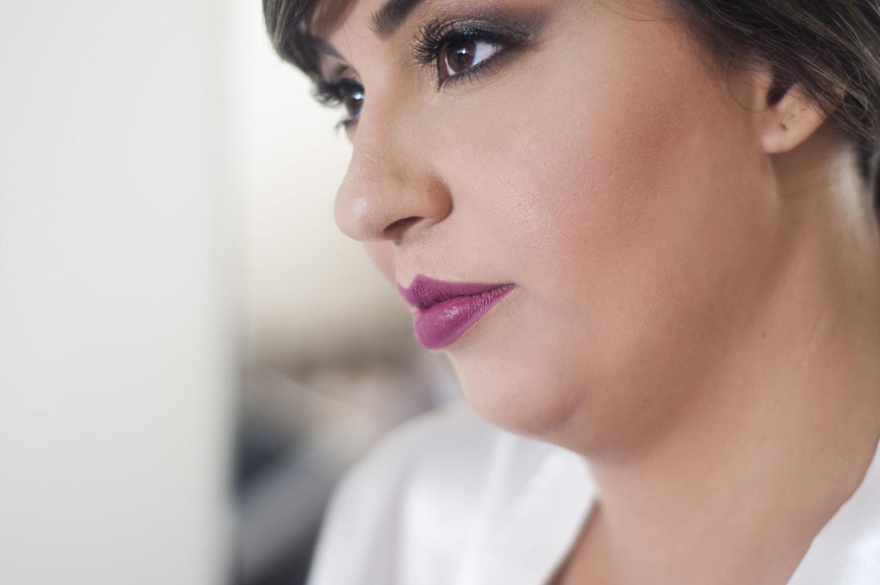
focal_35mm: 79
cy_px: 284
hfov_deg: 25.7
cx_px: 450
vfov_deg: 17.2
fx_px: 1929
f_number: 1.8
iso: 200
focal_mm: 50
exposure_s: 1/25
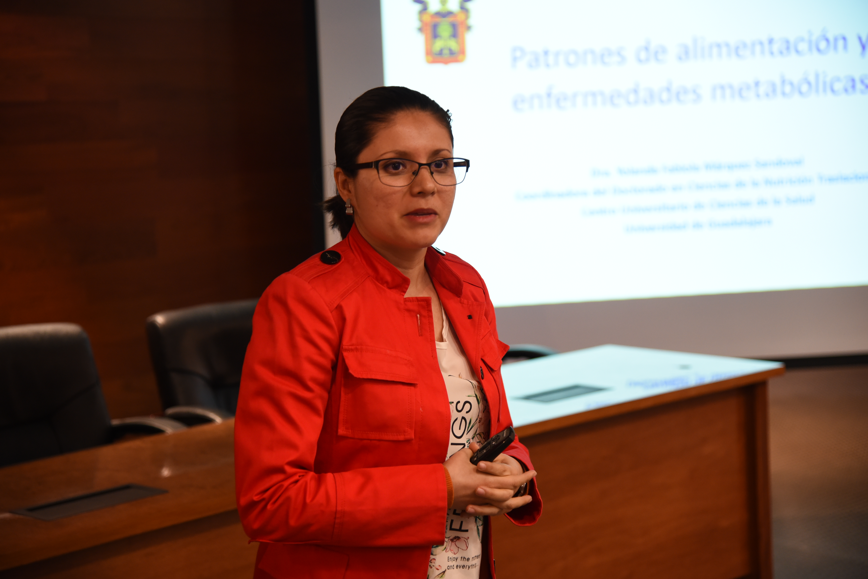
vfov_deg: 18.2
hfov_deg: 27.0
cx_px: 434
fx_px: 1808
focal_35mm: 75
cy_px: 290
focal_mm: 75
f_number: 4
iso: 1600
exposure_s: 1/40
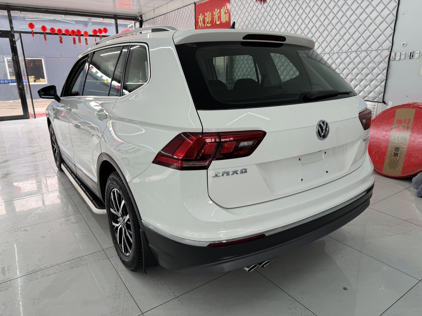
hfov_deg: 71.6
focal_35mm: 24
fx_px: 293
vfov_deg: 56.8
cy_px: 158
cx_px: 211
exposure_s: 1/157
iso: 64
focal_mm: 6.76
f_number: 1.78
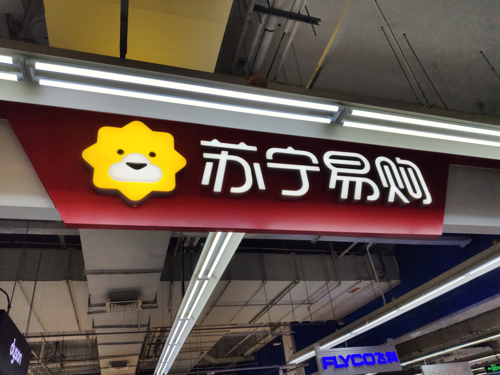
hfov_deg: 67.3
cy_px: 188
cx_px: 250
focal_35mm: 26
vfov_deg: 53.1
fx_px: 376
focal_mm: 4.75
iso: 112
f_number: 1.75
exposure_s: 1/844
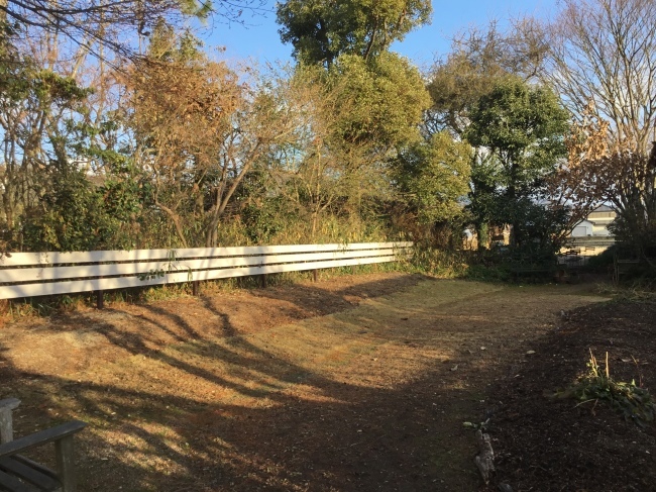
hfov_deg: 58.4
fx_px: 587
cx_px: 328
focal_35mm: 31
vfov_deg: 45.4
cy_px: 246
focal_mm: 3.3
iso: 25
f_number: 2.4
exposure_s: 1/382
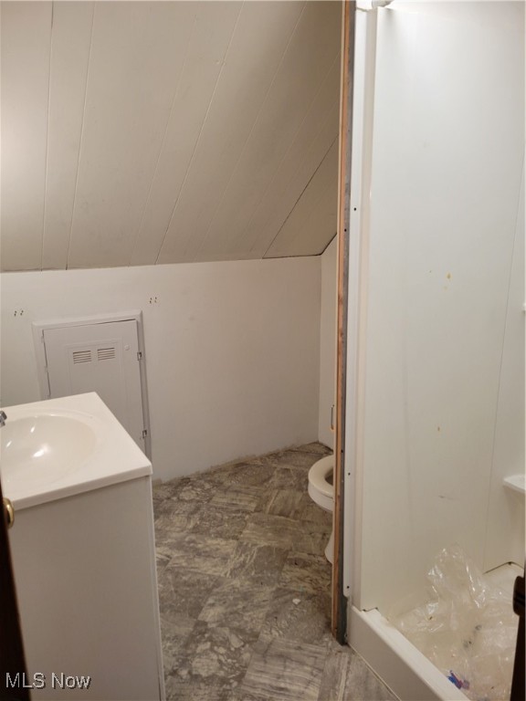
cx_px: 263
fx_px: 527
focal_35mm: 26
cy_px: 350
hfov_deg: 53.1
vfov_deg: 67.3
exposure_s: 1/120
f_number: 1.8
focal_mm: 5.4
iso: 125
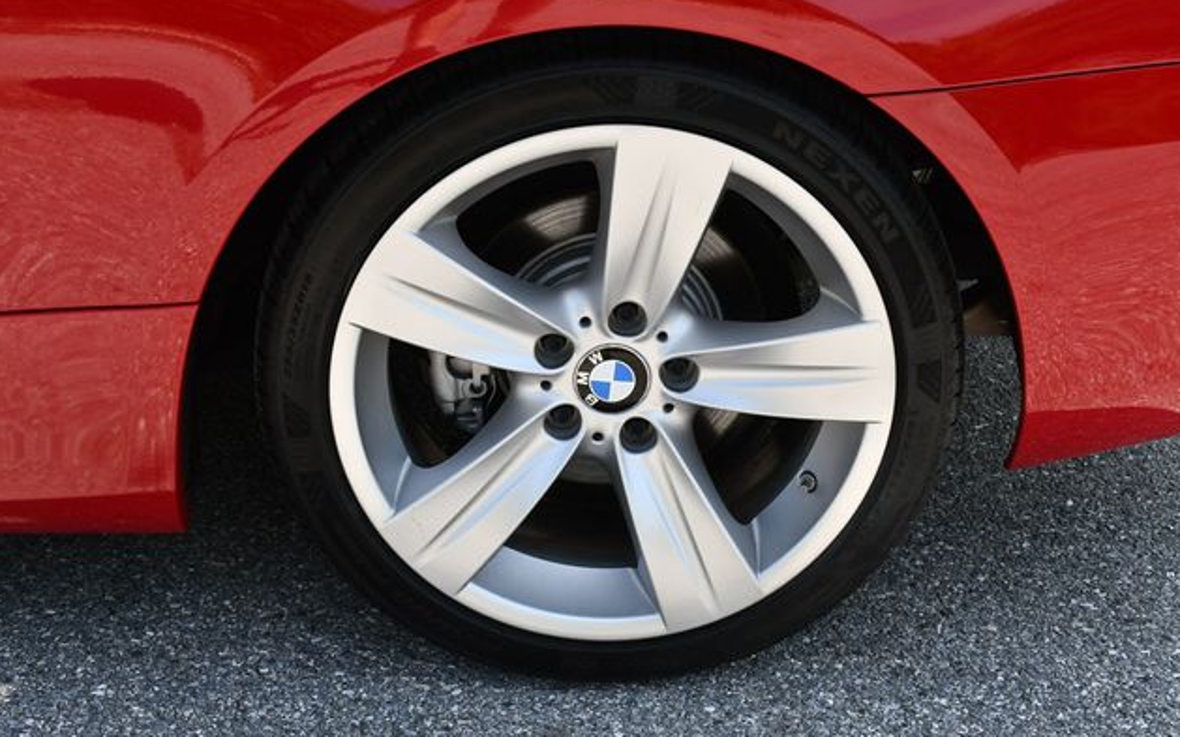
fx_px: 1736
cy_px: 362
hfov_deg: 37.5
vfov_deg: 24.0
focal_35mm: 54
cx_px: 593
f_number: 7.1
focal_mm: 26
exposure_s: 1/250
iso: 200
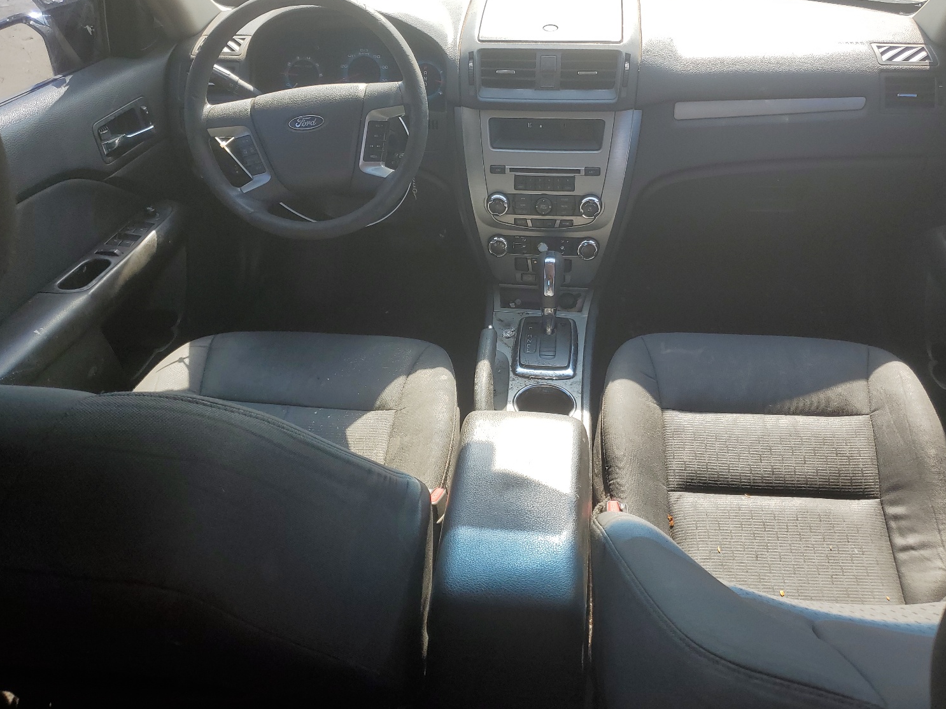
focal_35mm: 28
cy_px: 332
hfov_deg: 63.4
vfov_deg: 49.7
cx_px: 504
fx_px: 765
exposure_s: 1/588
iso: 50
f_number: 1.5
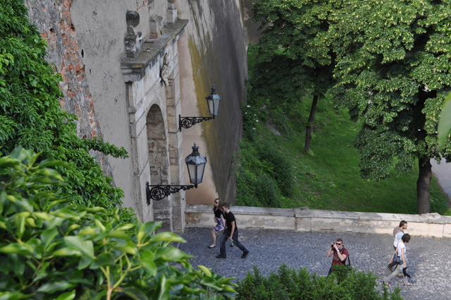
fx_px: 563
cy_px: 150
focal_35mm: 45
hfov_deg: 43.7
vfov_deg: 29.8
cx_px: 226
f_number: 6.3
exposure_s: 1/160
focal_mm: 30
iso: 200
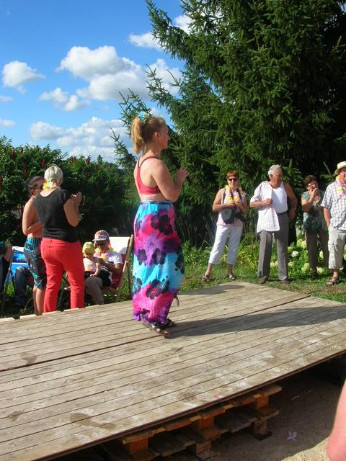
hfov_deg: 40.7
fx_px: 466
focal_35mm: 35
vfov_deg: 52.6
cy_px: 230
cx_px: 173
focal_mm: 5.8
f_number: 5.6
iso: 50
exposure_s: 1/280
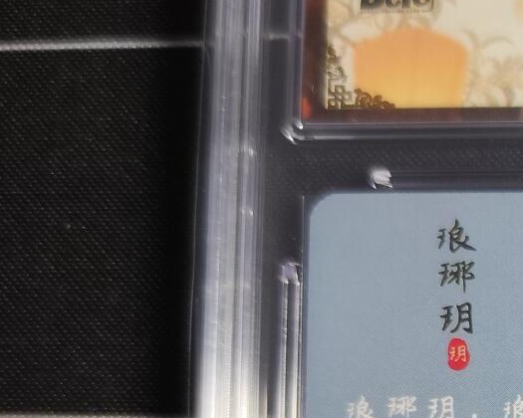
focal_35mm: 77
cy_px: 500
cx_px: 664
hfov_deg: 22.4
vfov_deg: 18.8
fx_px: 1192
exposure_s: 1/100
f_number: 1.65
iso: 400
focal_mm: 6.14
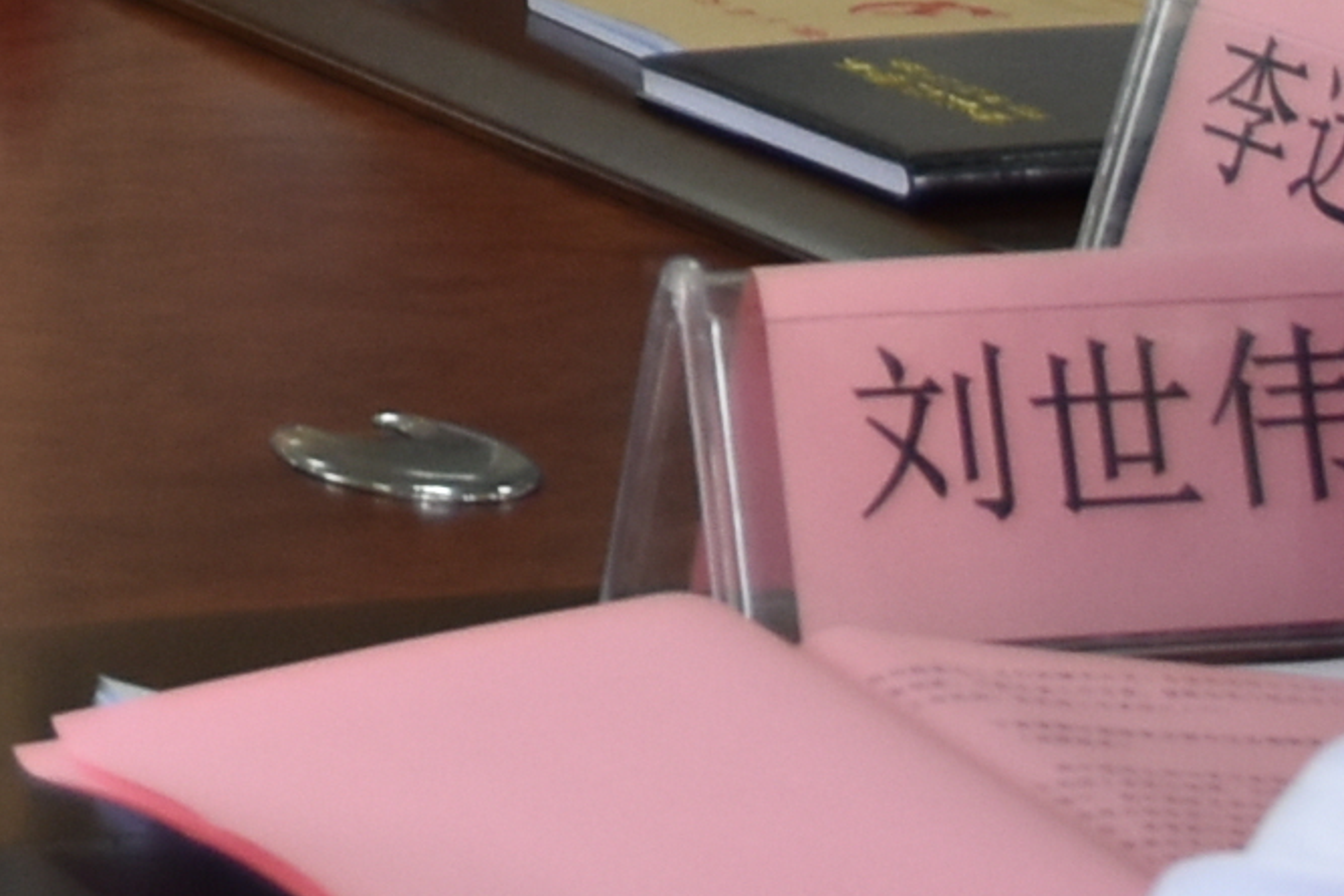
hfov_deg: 6.8
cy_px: -1597
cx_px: -1076
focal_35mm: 293
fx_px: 10954
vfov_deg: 4.5
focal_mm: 29
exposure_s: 1/80
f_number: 4.5
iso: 400
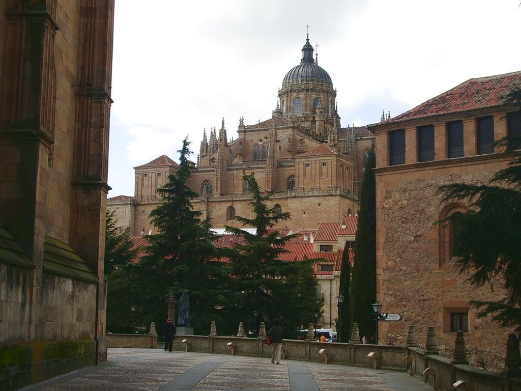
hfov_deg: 31.2
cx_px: 260
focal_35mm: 62
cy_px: 196
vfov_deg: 23.7
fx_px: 933
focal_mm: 10.2
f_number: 5.6
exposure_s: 1/200
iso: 50
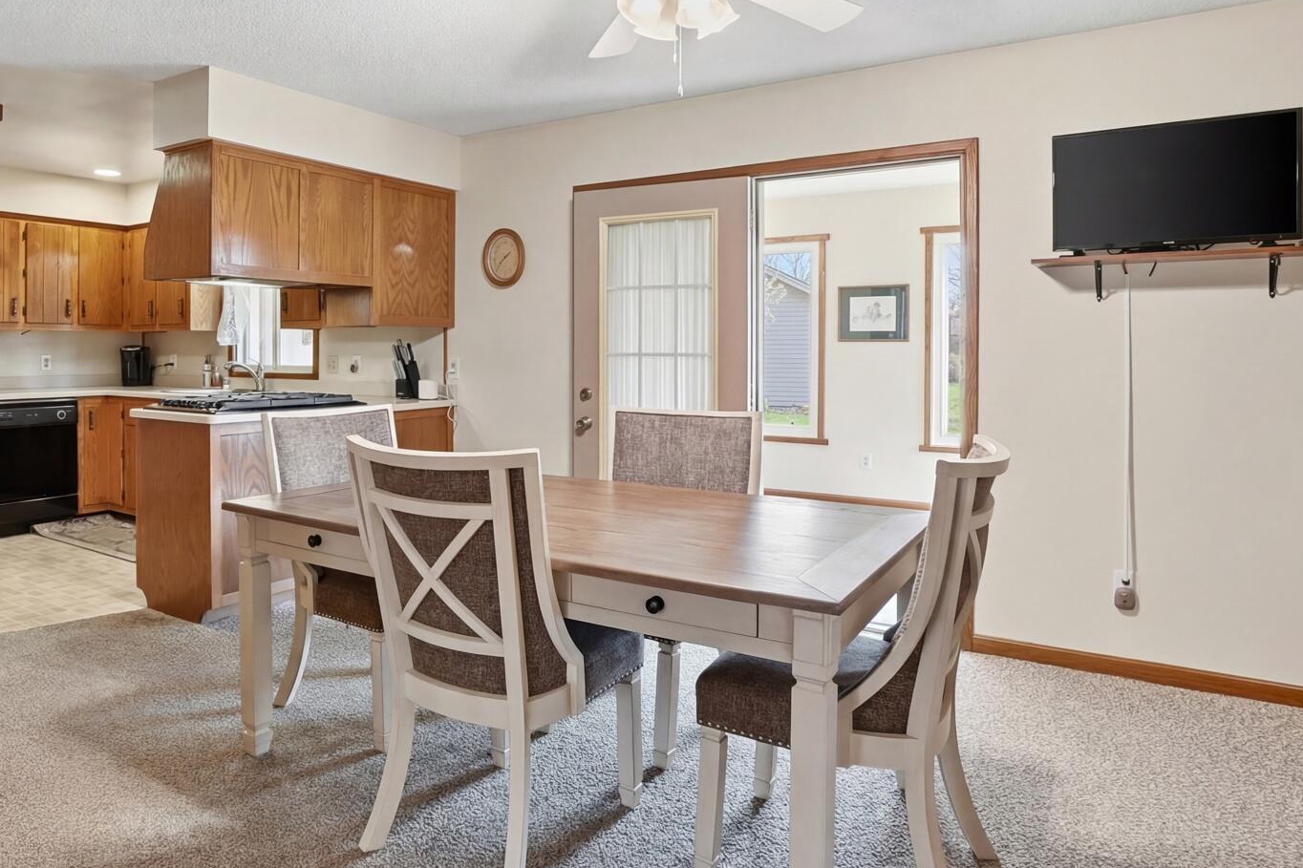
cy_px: 357
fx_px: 796
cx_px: 550
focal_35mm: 22
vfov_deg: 56.9
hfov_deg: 78.0
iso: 100
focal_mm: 10
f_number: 4.5
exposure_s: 1/125
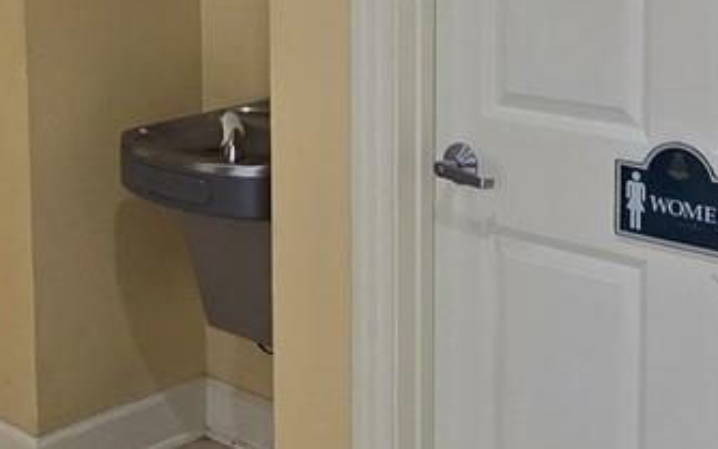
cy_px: -58
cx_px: 252
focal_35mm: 66
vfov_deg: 18.9
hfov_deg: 30.9
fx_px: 1292
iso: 125
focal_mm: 2.2
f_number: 2.2
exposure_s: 1/60
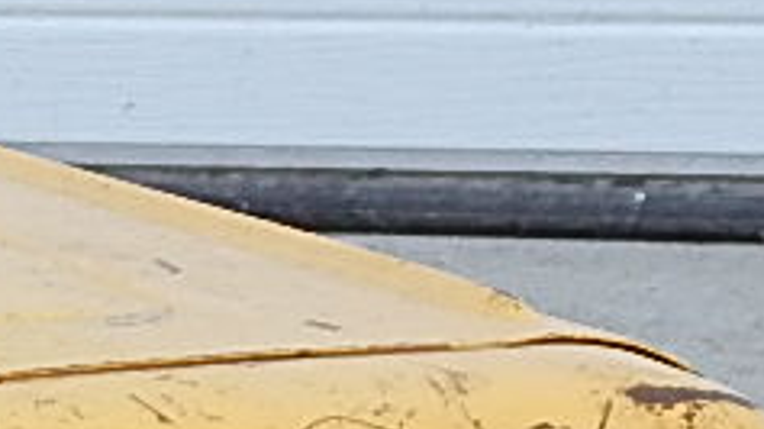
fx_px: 6398
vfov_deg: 3.8
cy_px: 674
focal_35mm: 316
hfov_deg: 6.7
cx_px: -561
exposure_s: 1/100
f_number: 3.6
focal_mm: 7.7
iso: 125
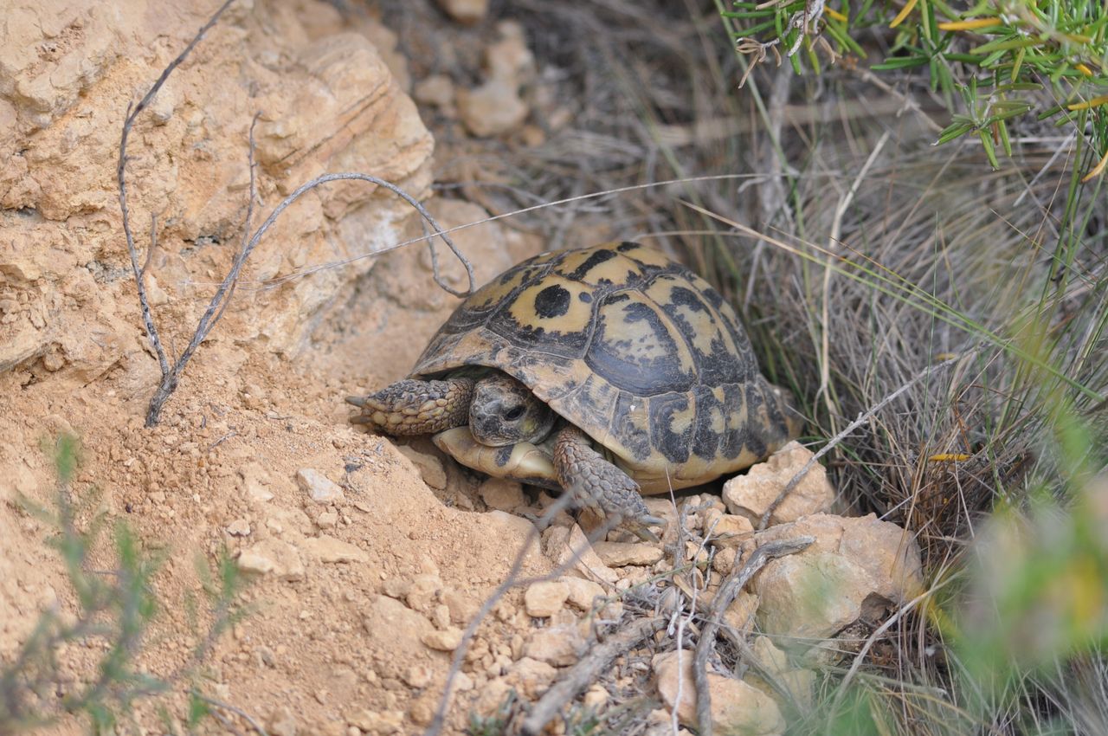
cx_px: 554
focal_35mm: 105
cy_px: 368
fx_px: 3228
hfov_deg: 19.5
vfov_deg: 13.0
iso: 400
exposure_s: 1/320
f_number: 4.5
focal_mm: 70
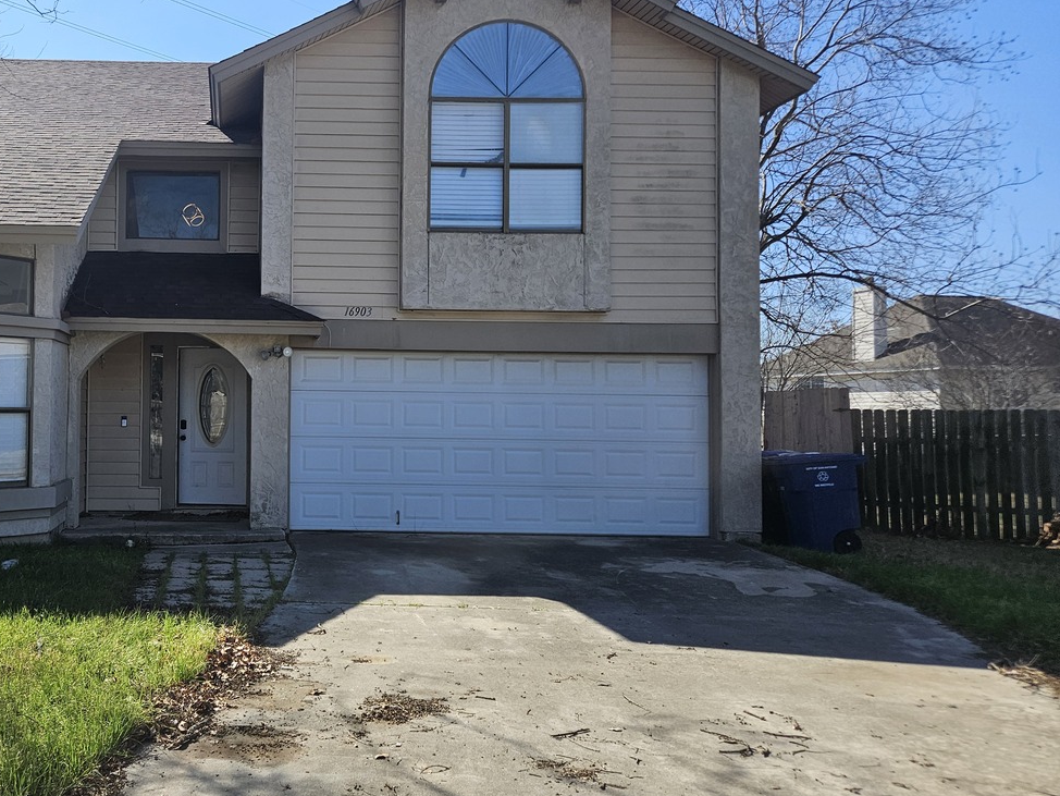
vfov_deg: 41.8
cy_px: 368
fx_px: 1041
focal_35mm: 34
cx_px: 280
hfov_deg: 51.9
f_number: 1.8
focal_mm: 5.4
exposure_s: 1/2000
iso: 32
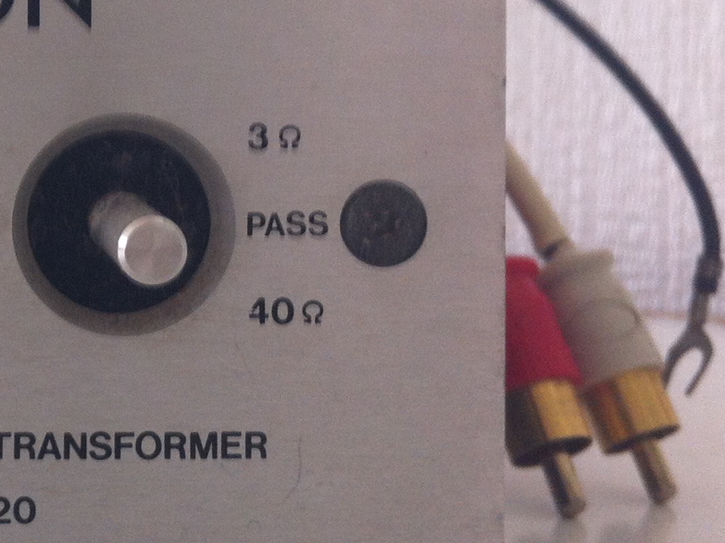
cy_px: 108
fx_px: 1989
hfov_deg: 19.8
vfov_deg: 15.5
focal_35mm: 95
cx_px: -52
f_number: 2.8
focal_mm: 3.85
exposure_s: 1/20
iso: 80
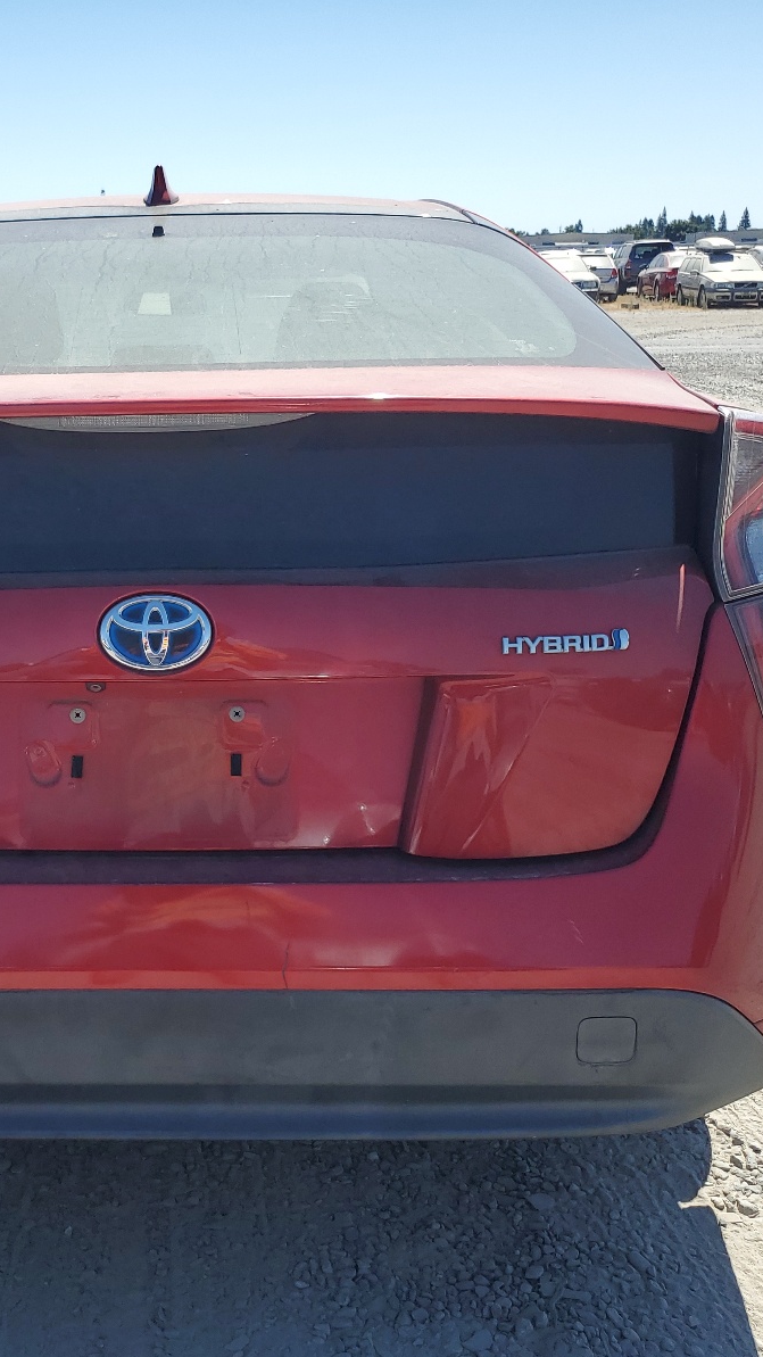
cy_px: 681
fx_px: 1367
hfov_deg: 30.3
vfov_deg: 52.8
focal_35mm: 38
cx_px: 139
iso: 50
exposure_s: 1/2500
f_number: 1.5
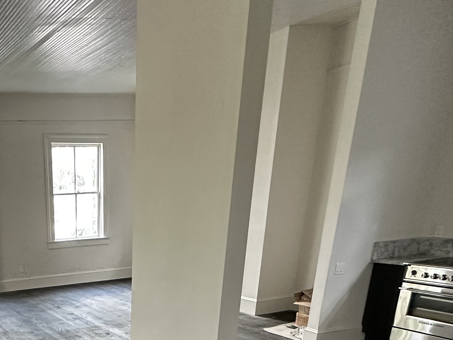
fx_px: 497
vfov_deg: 31.7
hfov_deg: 44.3
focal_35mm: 38
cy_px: 405
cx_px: 41
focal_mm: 2.22
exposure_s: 1/60
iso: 320
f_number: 2.2
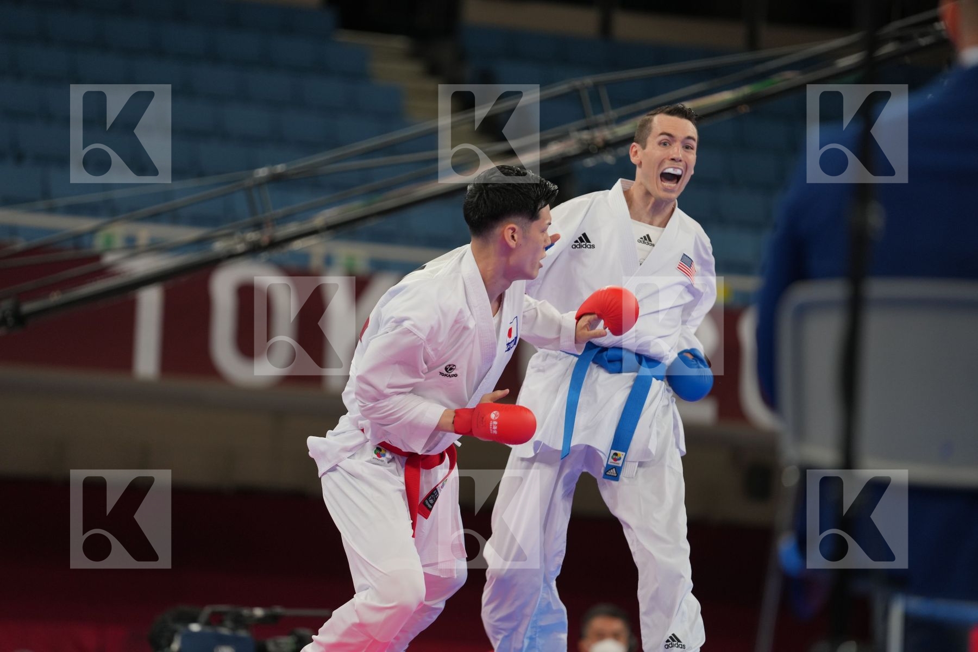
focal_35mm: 200
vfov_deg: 6.9
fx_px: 5433
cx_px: 489
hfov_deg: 10.3
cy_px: 326
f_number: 2.8
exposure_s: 1/1000
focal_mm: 200
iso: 640
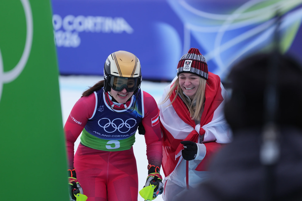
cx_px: 151
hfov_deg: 10.3
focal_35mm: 200
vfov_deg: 6.9
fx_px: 1678
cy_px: 100
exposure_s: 1/3200
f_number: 2.8
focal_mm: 200
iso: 400
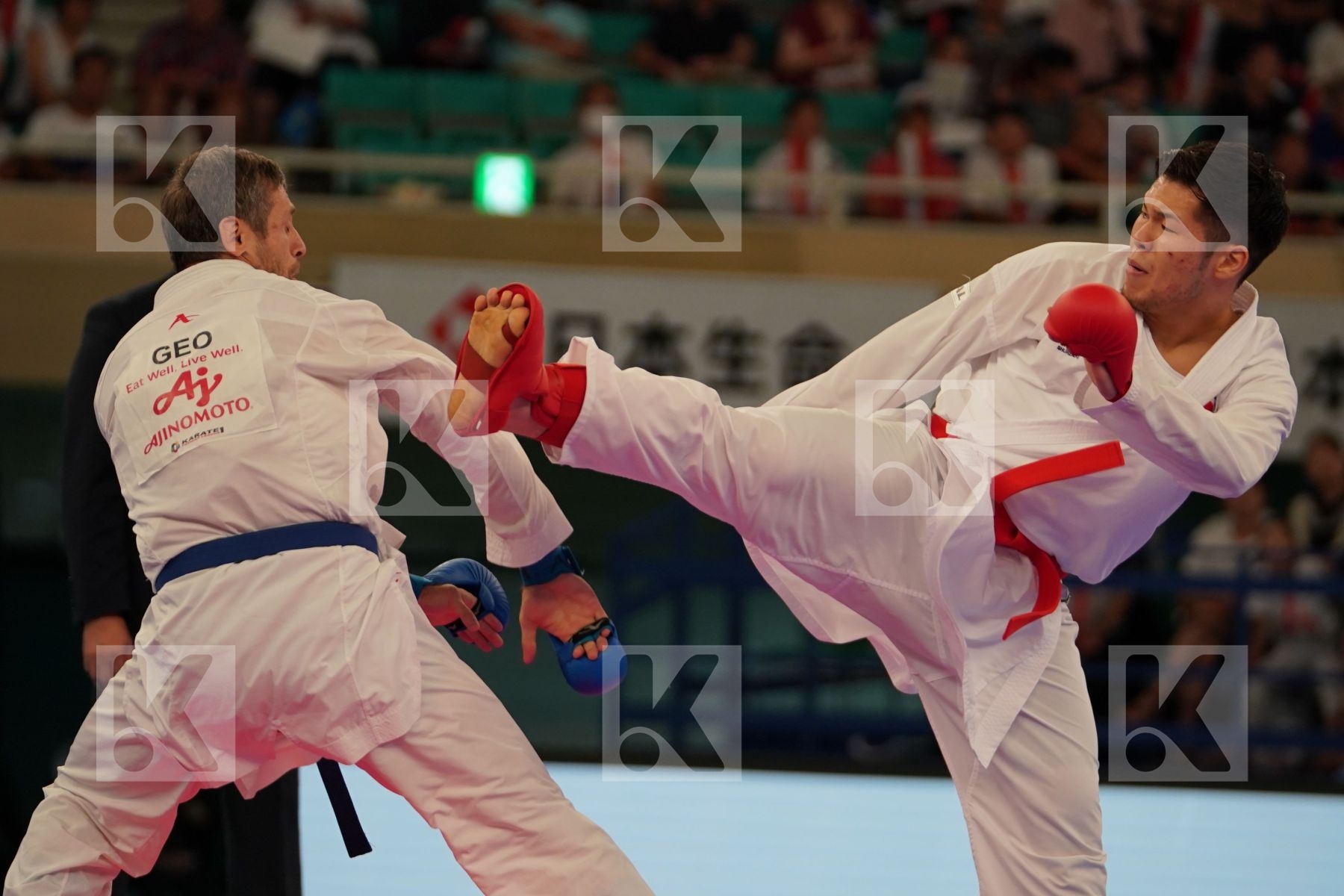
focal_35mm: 225
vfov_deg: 6.1
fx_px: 8399
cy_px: 448
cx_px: 672
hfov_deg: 9.1
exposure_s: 1/1000
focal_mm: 150
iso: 1250
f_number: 2.8
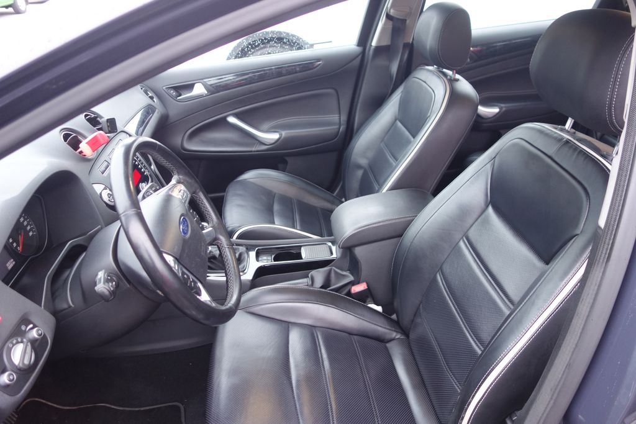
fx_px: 495
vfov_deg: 46.4
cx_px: 318
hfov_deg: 65.5
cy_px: 212
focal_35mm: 28
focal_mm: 10.4
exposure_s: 1/30
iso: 250
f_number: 1.8
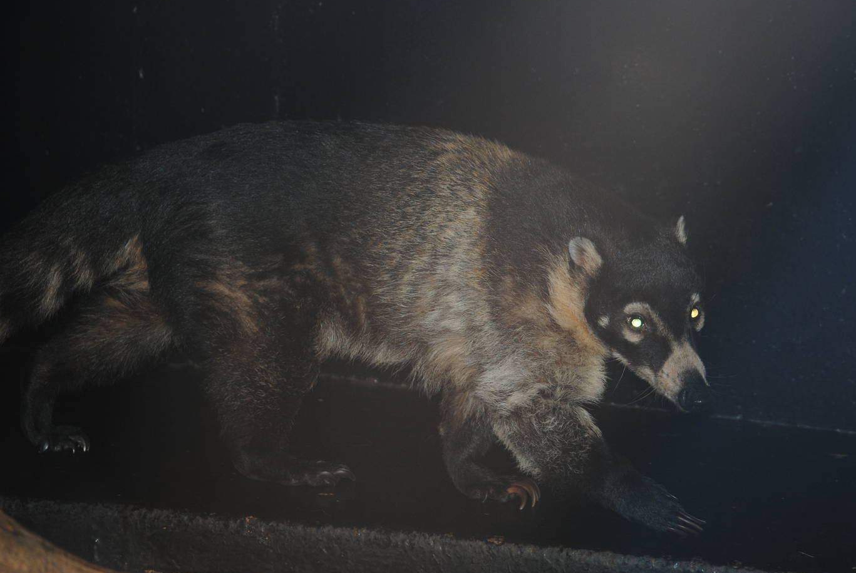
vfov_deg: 8.0
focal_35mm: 172
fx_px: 4095
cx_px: 481
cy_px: 276
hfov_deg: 11.9
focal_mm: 98
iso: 200
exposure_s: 1/60
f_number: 4.5
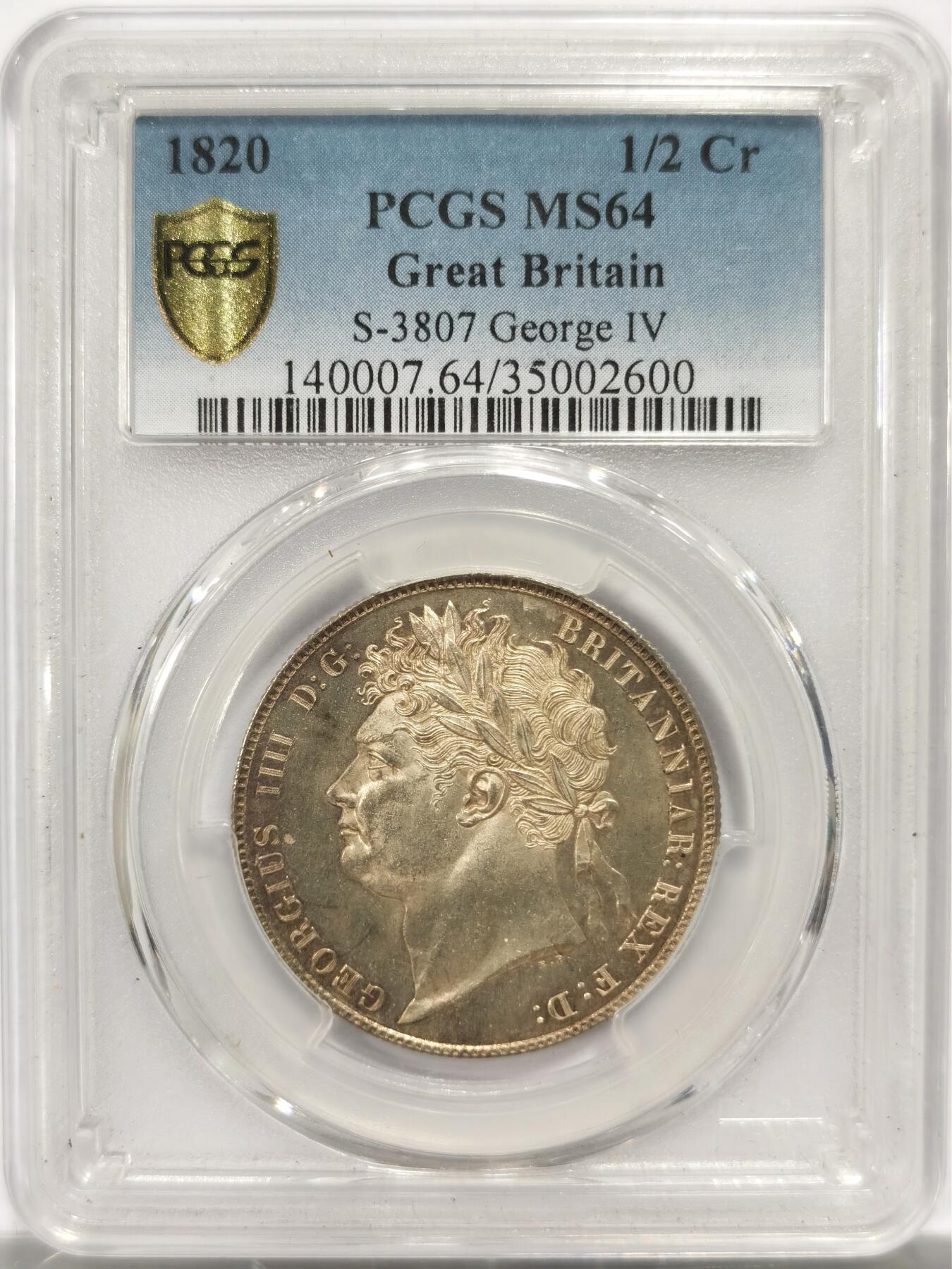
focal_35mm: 54
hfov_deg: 27.0
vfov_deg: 35.5
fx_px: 1980
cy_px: 634
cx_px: 476
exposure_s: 1/100
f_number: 16
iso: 125
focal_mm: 5.56
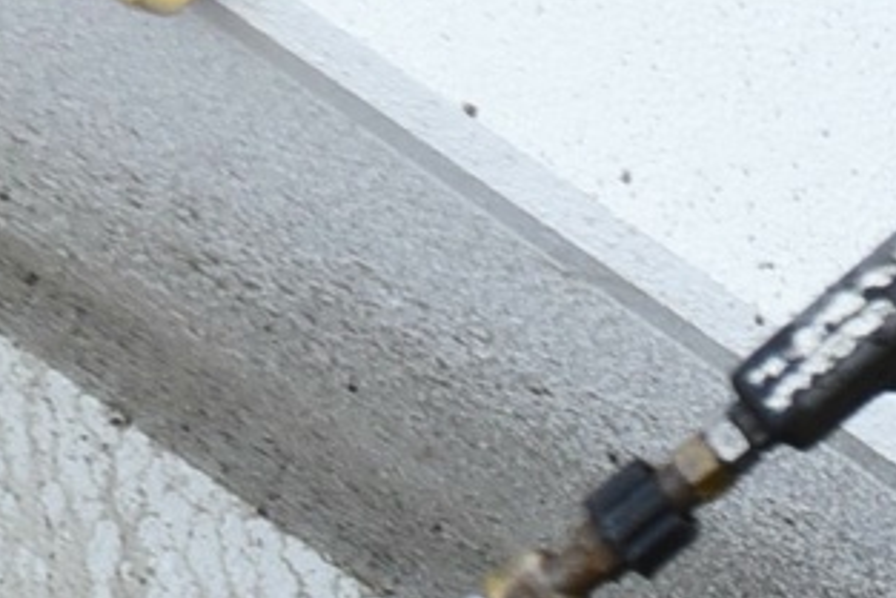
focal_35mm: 835
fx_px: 20791
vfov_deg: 1.6
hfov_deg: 2.5
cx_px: 127
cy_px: 1625
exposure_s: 1/160
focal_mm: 120
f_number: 7.1
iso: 400
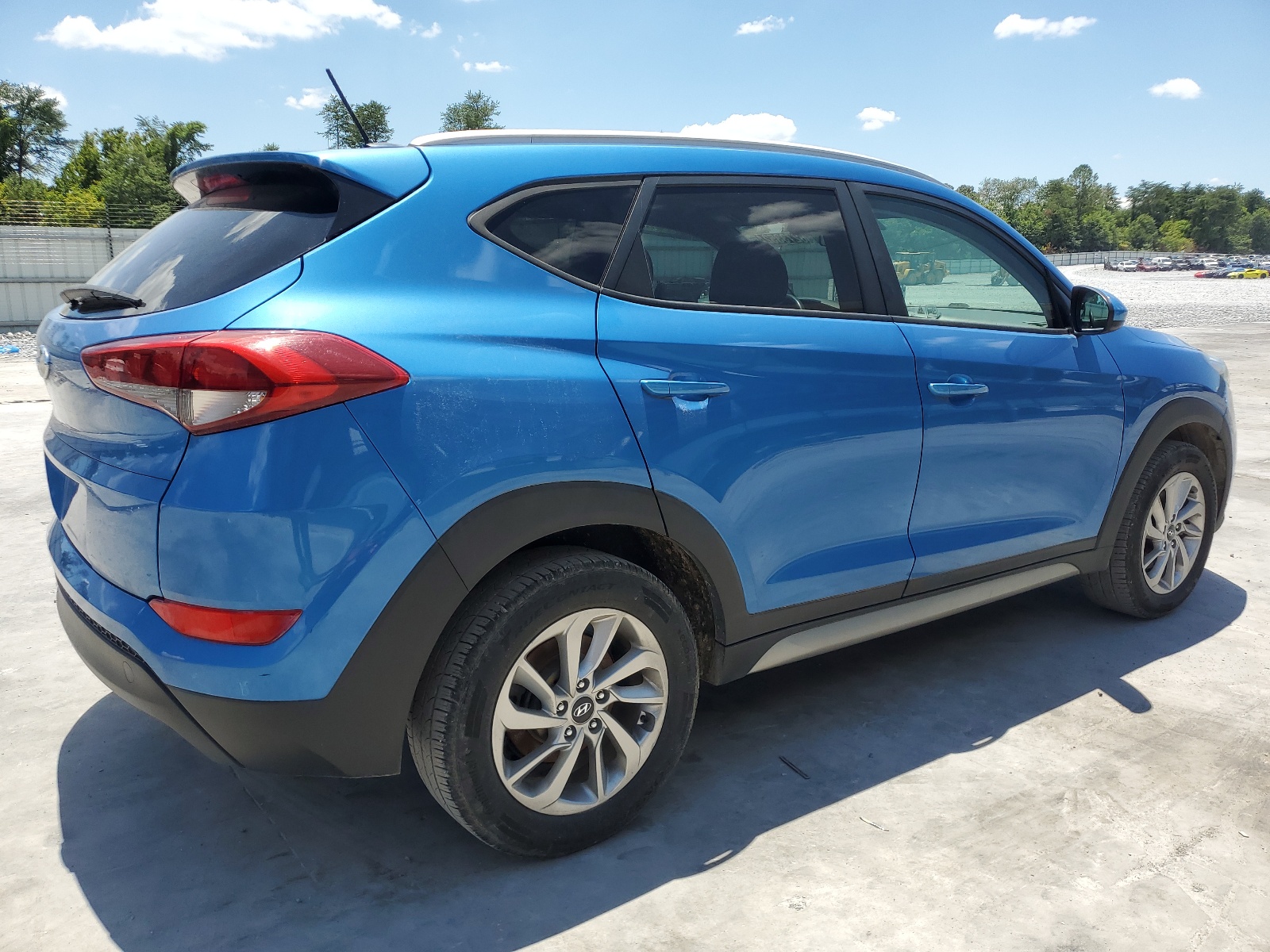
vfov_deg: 53.1
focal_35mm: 26
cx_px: 635
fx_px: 954
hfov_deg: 67.3
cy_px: 476
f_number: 1.5
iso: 50
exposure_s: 1/2500
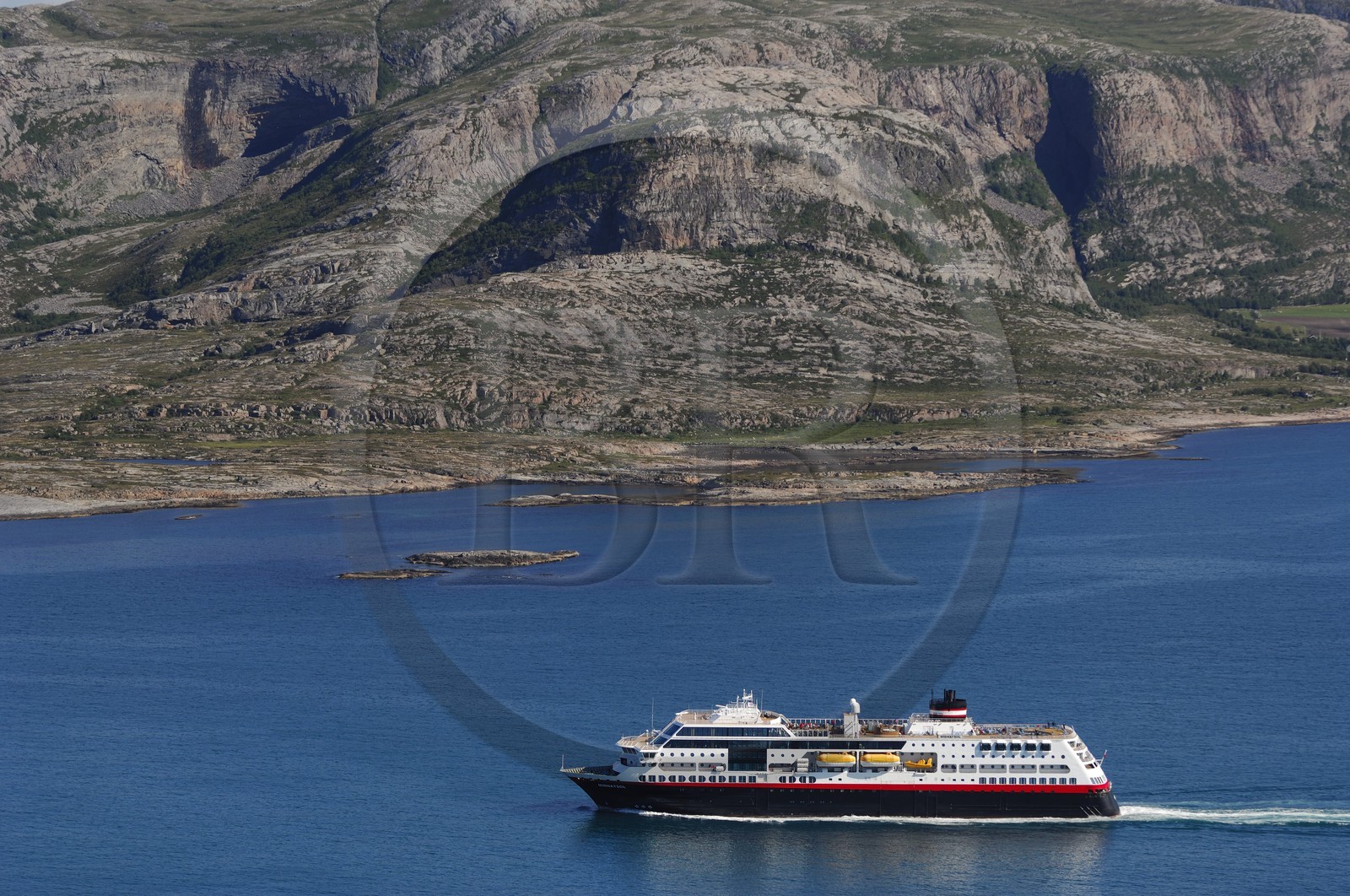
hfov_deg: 14.0
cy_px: 448
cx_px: 675
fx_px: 5505
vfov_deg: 9.3
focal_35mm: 147
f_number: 3.5
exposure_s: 1/1500
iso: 100
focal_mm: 98
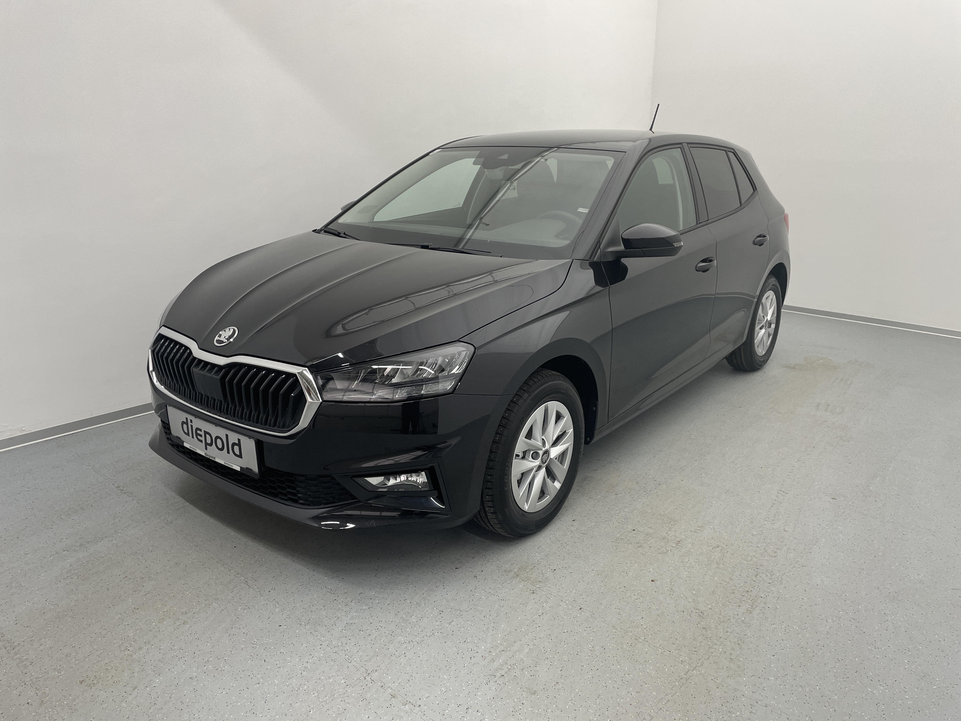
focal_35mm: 26
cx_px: 480
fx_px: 722
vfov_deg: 53.1
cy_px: 360
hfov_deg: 67.3
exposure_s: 1/100
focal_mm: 4.2
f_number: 1.6
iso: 80
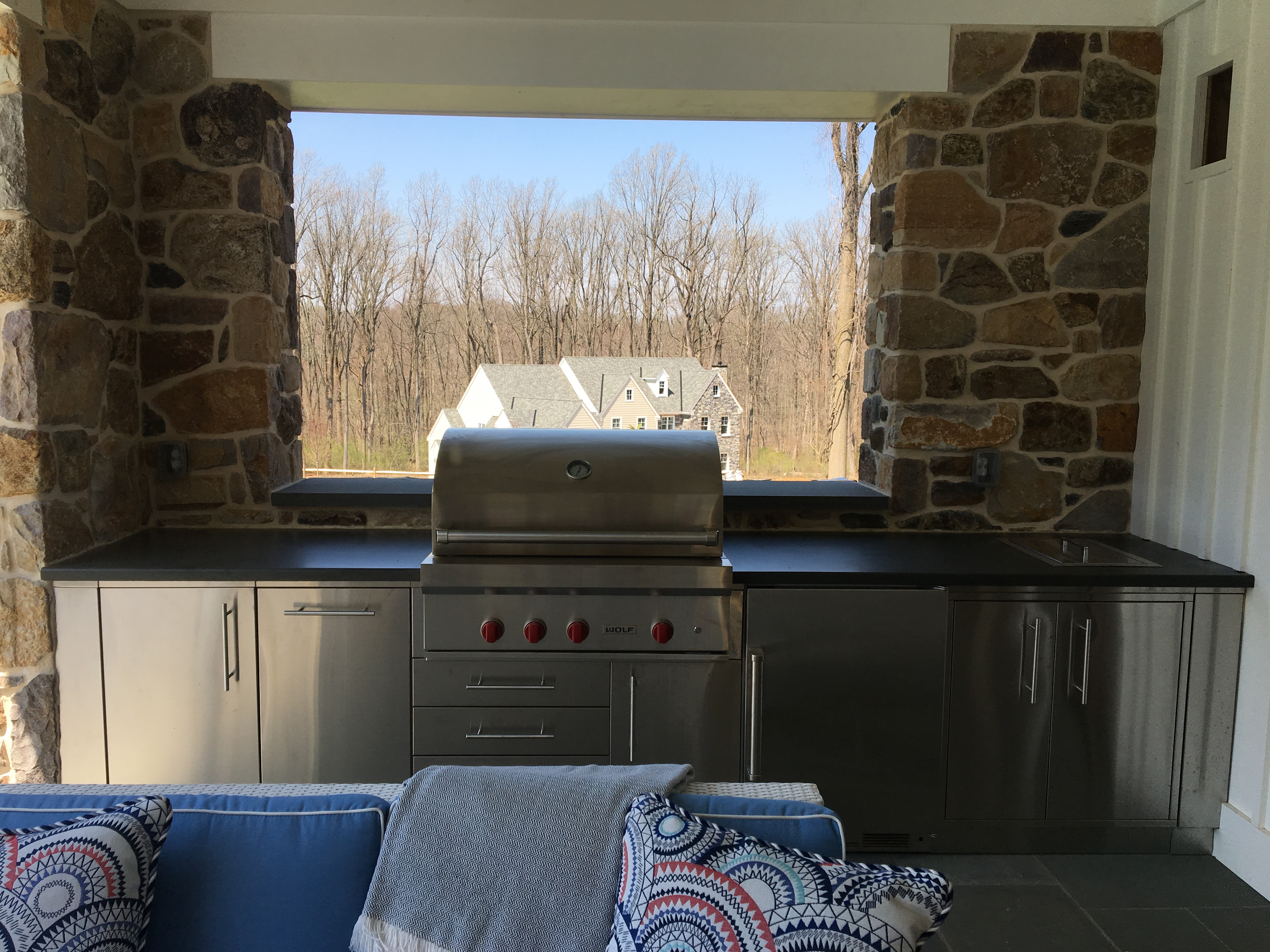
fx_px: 1101
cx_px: 626
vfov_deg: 46.8
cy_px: 490
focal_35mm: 30
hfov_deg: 60.0
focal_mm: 4.15
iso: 25
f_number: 2.2
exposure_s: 1/663
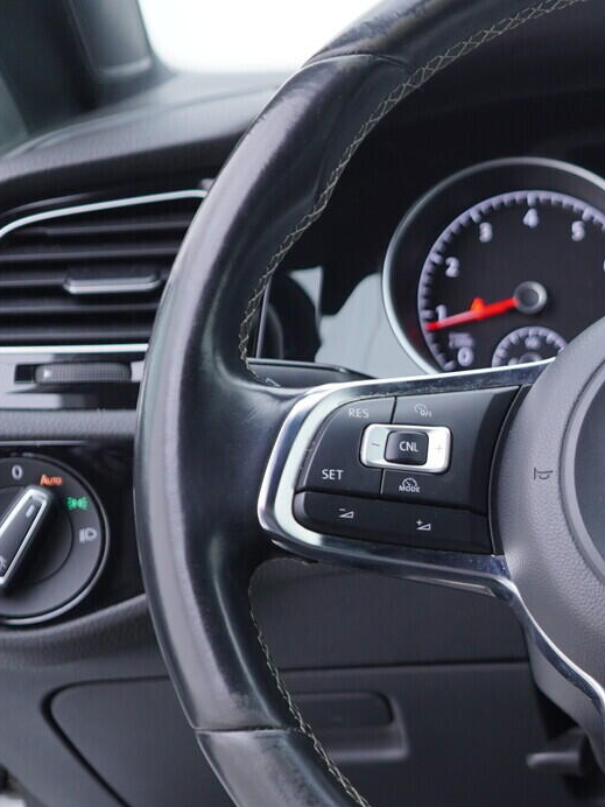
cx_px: 789
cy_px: 457
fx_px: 1678
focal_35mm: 72
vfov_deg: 27.0
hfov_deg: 18.9
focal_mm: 24
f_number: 2.8
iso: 125
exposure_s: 1/40
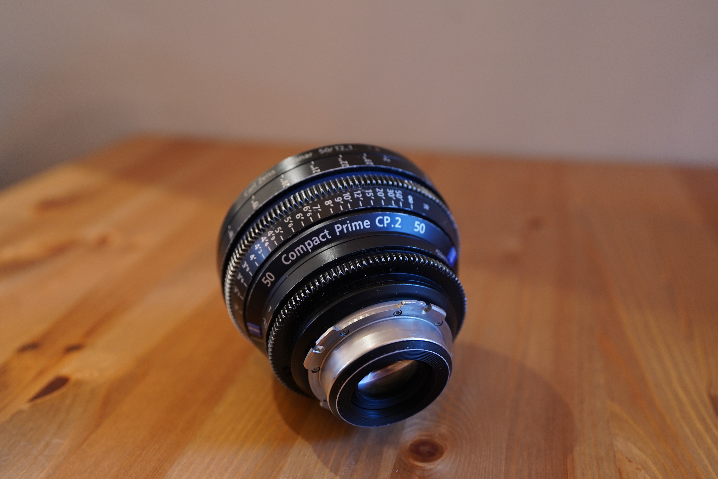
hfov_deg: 54.4
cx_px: 359
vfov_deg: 37.9
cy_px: 240
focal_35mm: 35
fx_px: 698
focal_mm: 35
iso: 1250
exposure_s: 1/30
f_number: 2.8
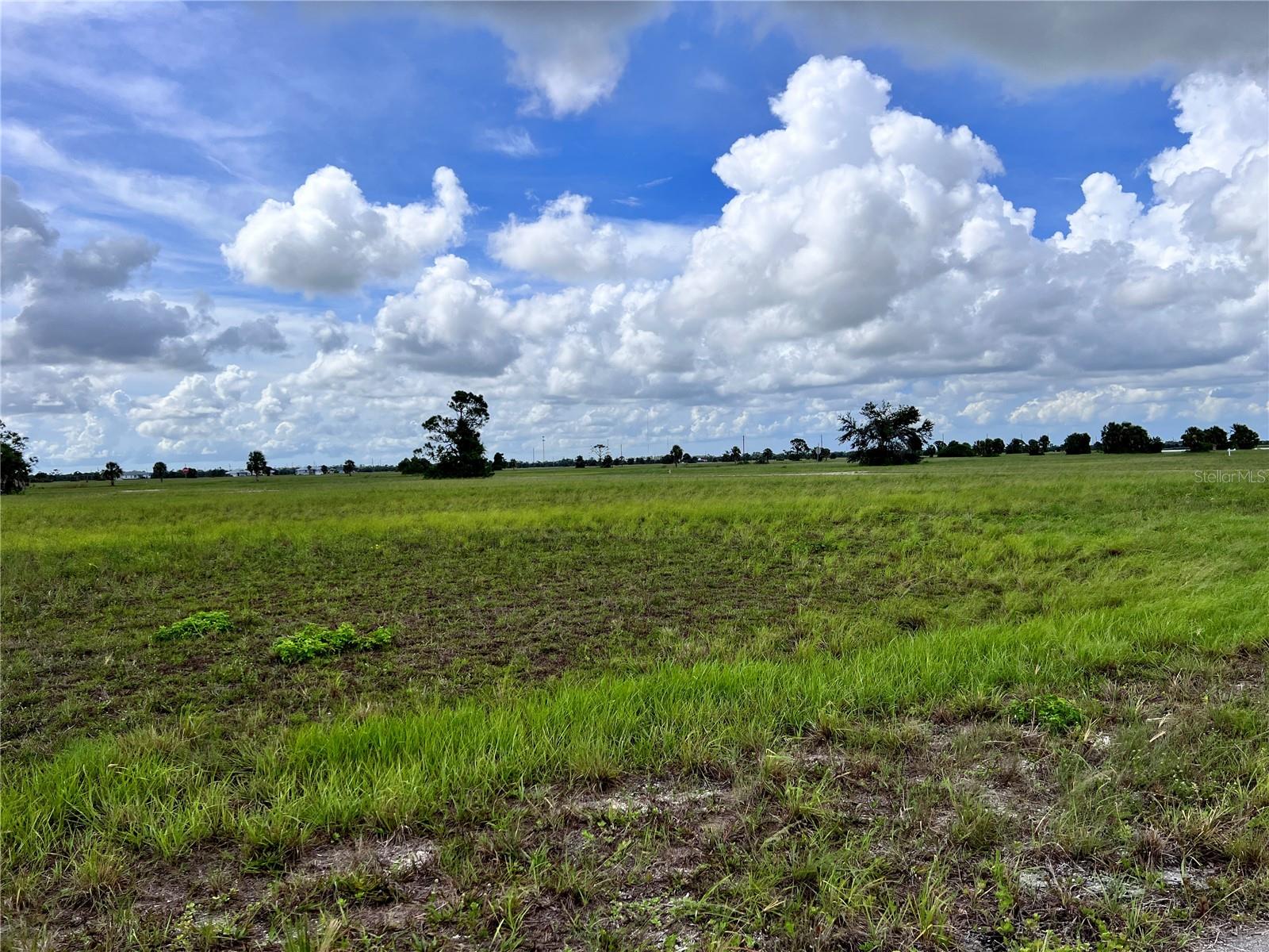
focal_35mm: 26
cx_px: 634
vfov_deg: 53.1
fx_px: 953
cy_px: 476
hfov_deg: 67.3
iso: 50
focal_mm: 5.7
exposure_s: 1/8696
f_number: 1.5
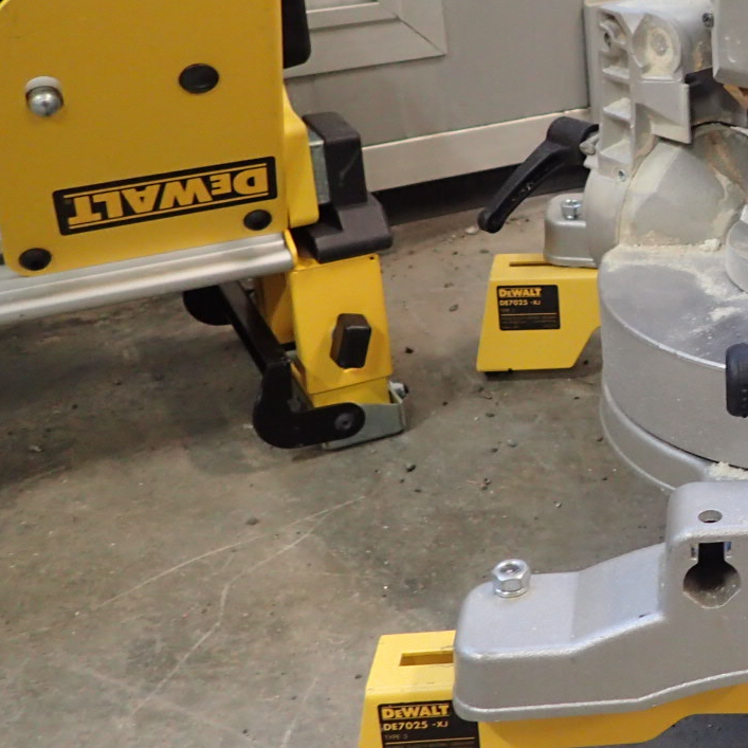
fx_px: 1467
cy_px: 289
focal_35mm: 60
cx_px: 959
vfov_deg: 28.5
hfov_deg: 25.0
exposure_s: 1/40
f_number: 2
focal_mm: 4.5
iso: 200
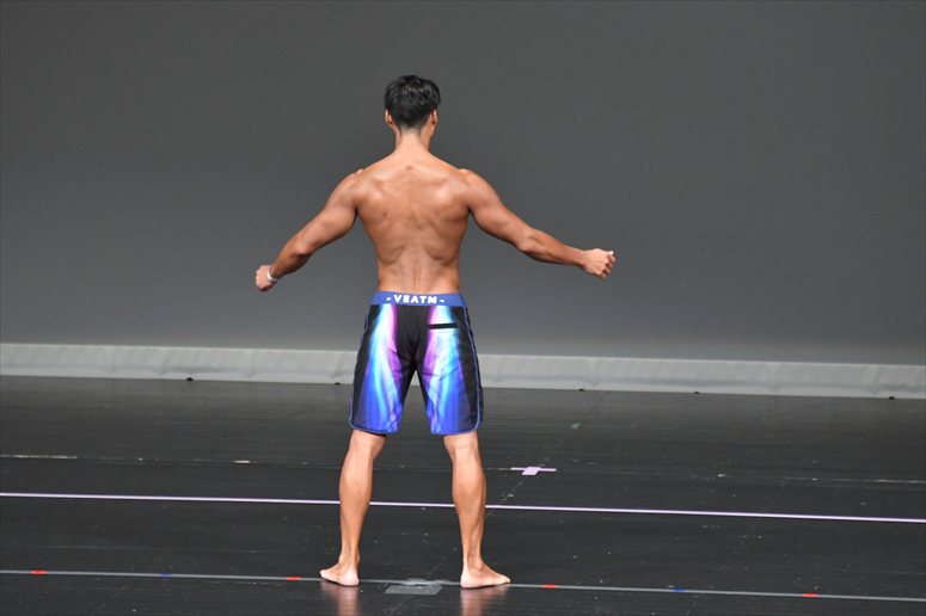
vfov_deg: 4.4
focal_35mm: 315
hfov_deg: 6.5
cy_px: 308
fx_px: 8099
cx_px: 463
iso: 5000
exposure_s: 1/400
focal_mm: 210
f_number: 5.6
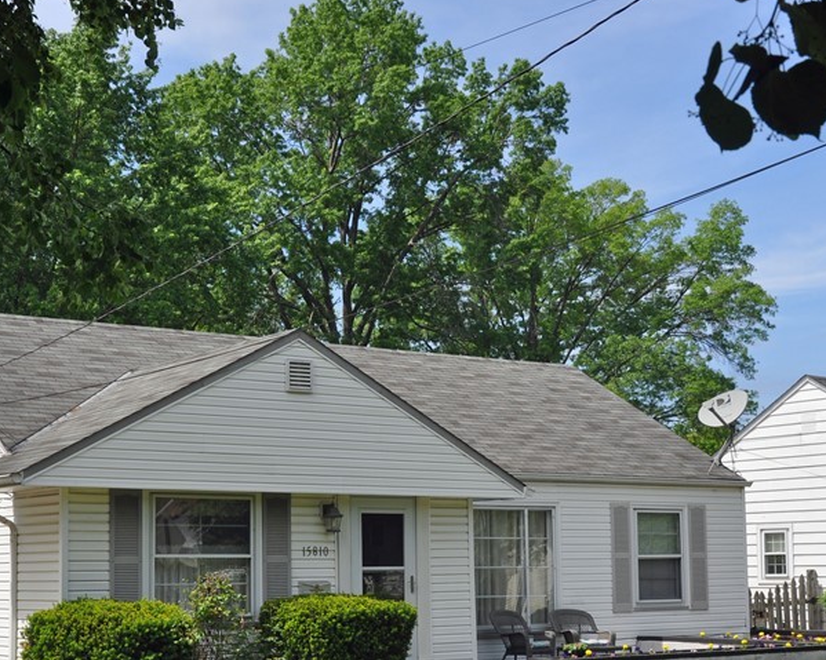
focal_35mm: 64
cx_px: 324
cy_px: 457
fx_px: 1561
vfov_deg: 23.7
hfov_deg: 29.6
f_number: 10
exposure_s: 1/400
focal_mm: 25
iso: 200
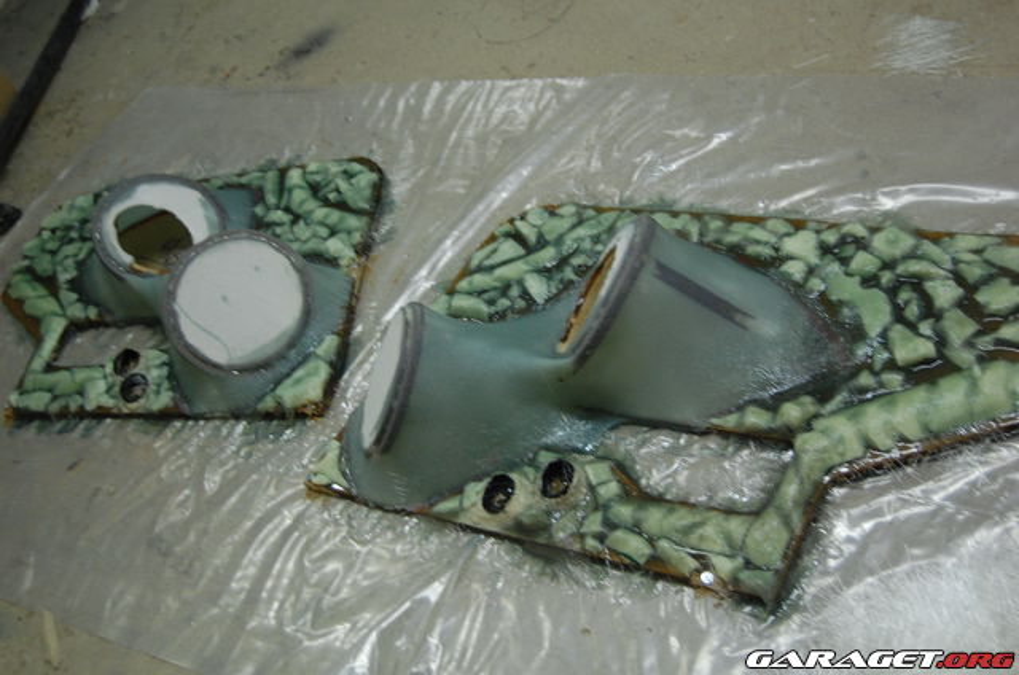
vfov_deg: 29.7
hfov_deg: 43.7
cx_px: 510
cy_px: 338
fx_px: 1271
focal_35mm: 45
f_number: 4.2
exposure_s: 1/13
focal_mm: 30
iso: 800
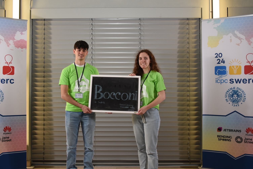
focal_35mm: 42
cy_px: 80
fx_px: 295
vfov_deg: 31.9
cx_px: 113
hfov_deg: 46.3
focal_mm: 22
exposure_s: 1/80
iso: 400
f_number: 3.8
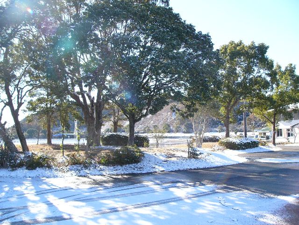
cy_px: 112
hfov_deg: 51.4
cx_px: 150
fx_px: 311
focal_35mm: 36
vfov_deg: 39.7
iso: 100
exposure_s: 1/500
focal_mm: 6
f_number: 4
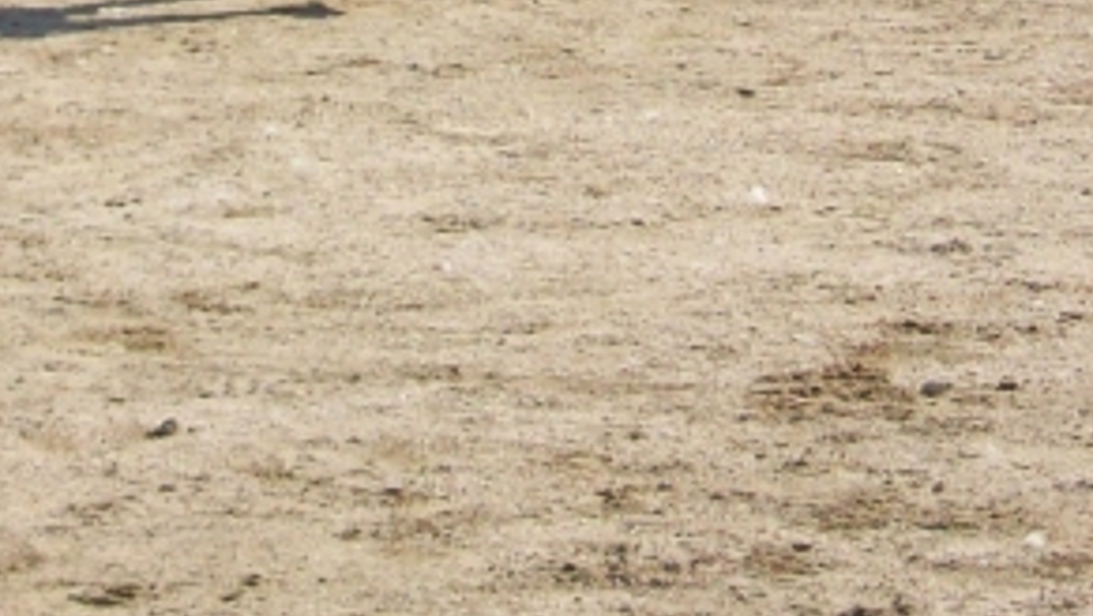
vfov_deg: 4.2
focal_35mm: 286
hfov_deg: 7.5
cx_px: 1076
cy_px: -515
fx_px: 8293
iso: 64
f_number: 4.6
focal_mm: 13.7
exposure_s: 1/390
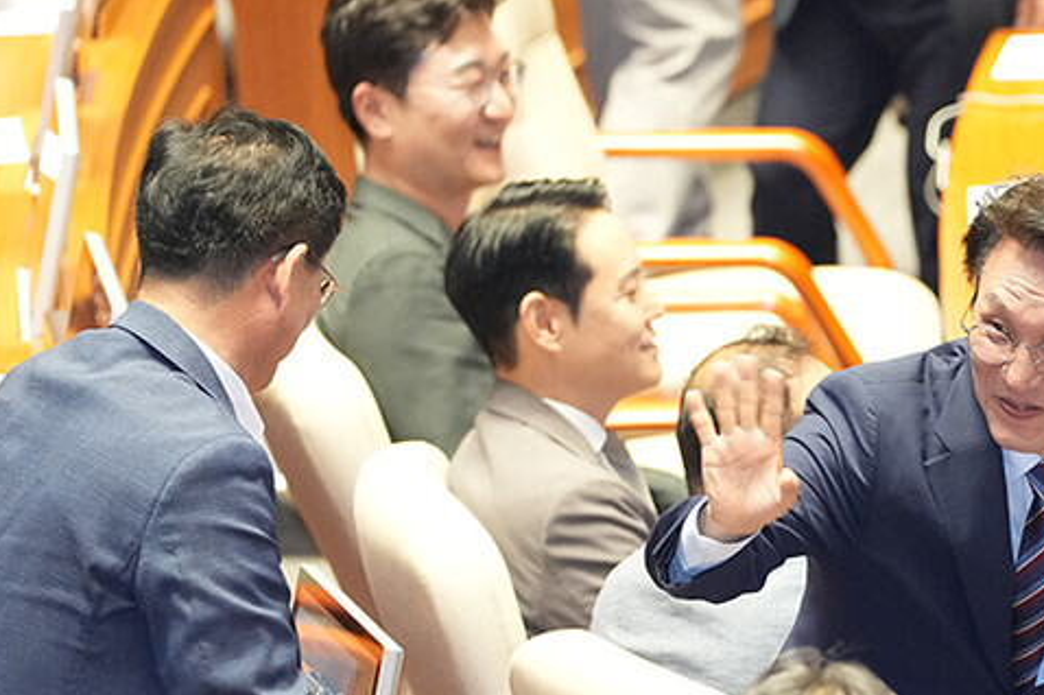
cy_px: 573
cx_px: 933
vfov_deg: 3.4
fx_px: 11650
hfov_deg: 5.1
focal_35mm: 402
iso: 3200
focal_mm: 200
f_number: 3.2
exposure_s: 1/160
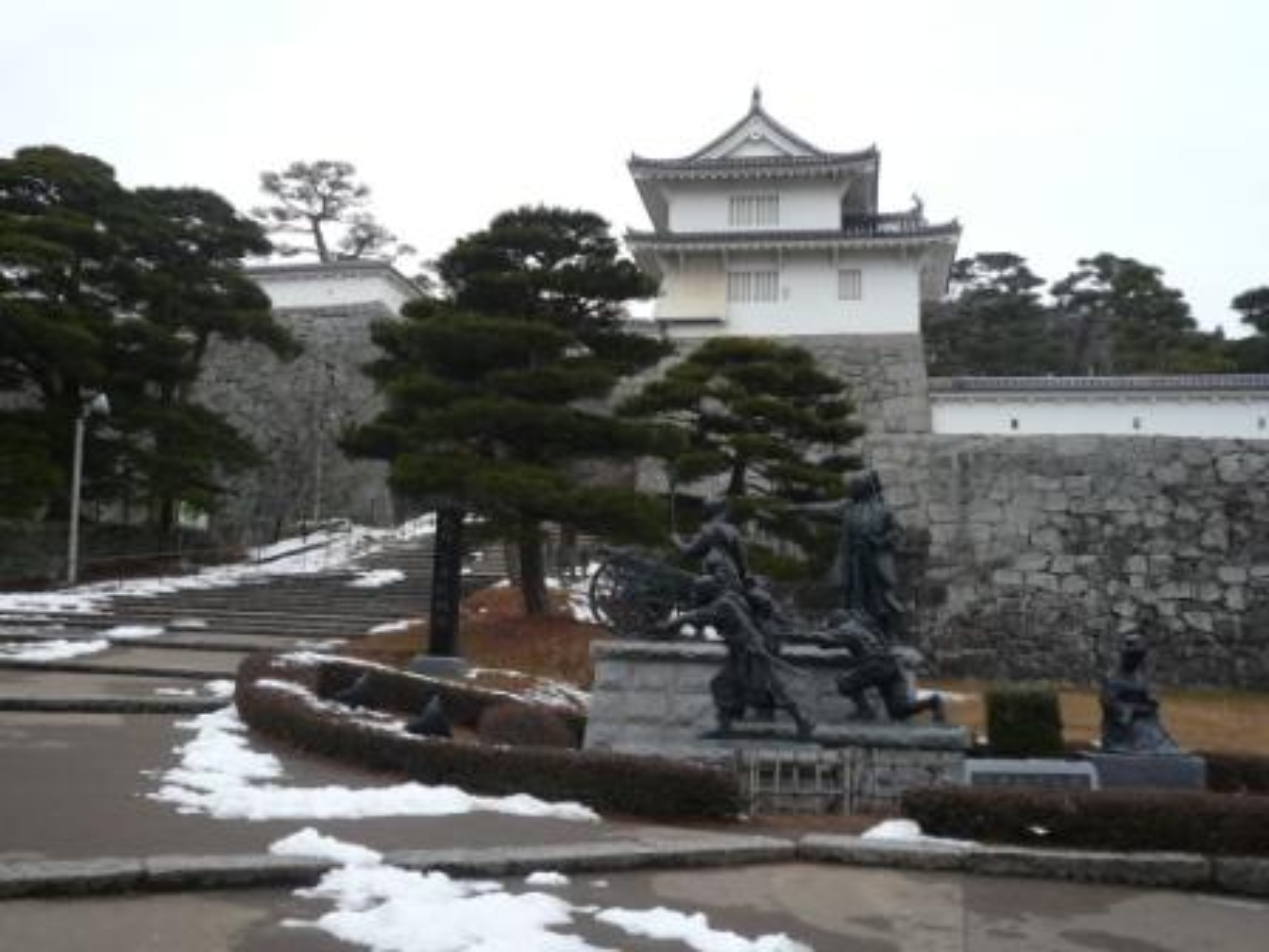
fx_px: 1246
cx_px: 634
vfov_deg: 41.8
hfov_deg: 54.0
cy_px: 476
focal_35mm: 34
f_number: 2.8
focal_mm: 4.6
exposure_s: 1/160
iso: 100
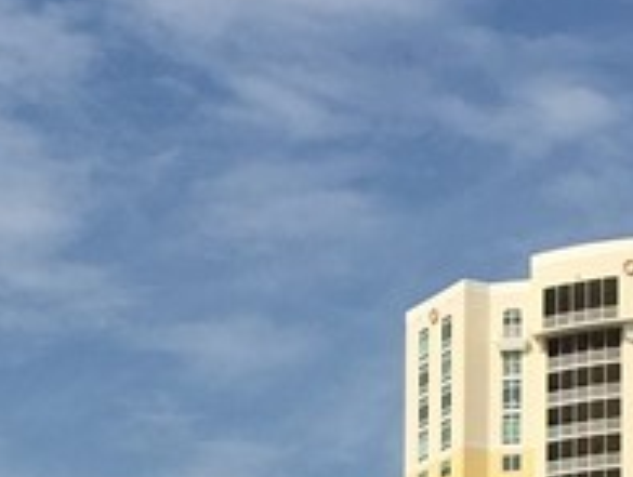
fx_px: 2785
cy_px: 935
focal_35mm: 152
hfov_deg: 13.0
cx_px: 308
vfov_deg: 9.2
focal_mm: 4.15
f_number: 2.2
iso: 32
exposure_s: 1/3597
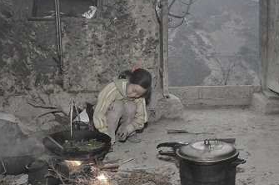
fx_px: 333
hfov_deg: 45.5
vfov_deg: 31.1
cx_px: 135
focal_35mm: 43
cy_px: 89
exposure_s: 1/50
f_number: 5.6
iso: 1250
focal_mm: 24
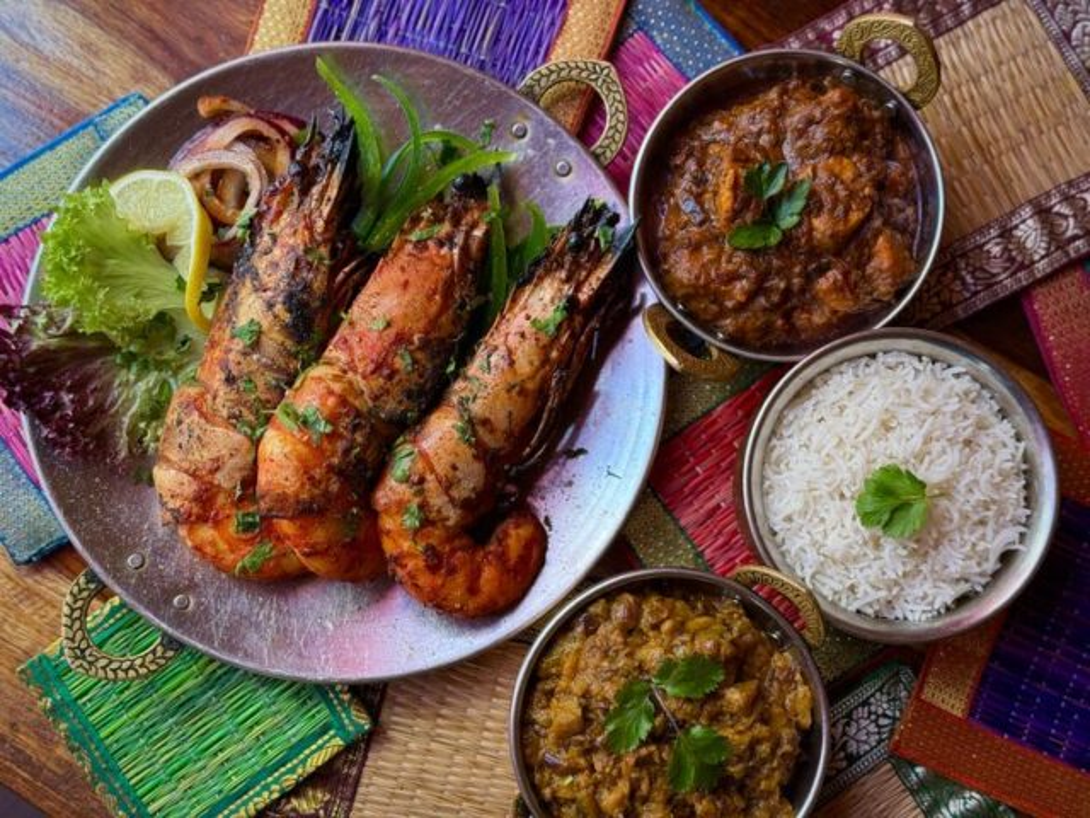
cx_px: 545
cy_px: 409
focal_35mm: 48
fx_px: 1511
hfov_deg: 39.7
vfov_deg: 30.3
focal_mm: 6.76
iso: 100
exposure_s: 1/60
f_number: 1.78
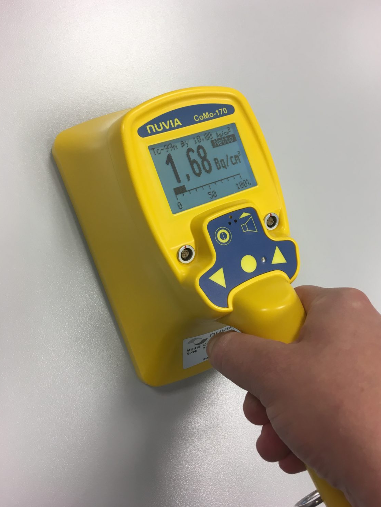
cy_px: 246
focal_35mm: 30
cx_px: 194
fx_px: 440
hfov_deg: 46.8
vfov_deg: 59.9
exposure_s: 1/33
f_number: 2.2
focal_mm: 4.15
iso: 25
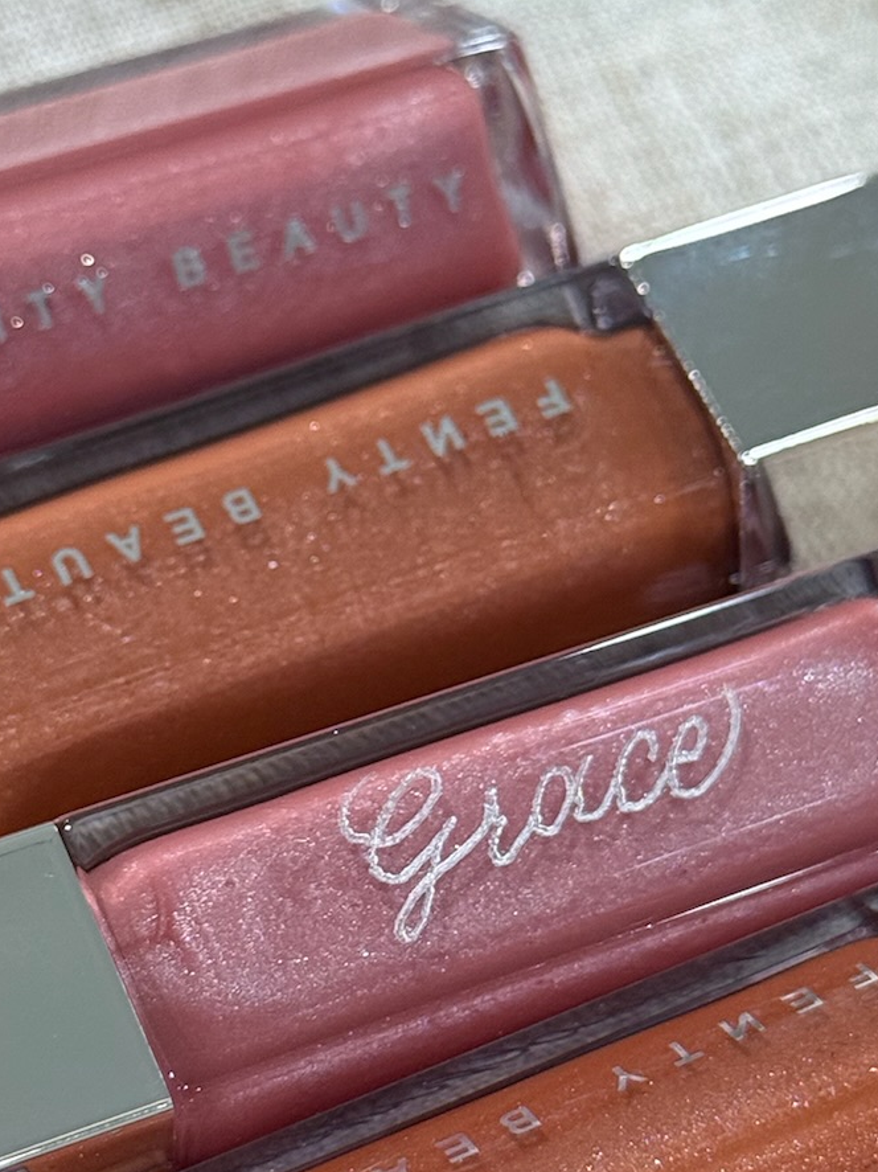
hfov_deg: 13.3
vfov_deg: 17.7
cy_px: 697
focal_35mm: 111
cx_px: 475
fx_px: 3756
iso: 320
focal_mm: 6.76
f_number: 1.78
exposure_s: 1/39
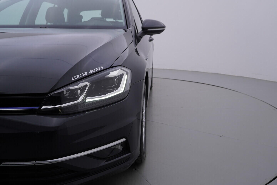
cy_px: 92
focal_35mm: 36
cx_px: 138
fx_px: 277
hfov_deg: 53.1
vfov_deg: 36.9
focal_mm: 24
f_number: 4.5
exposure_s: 1/100
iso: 125
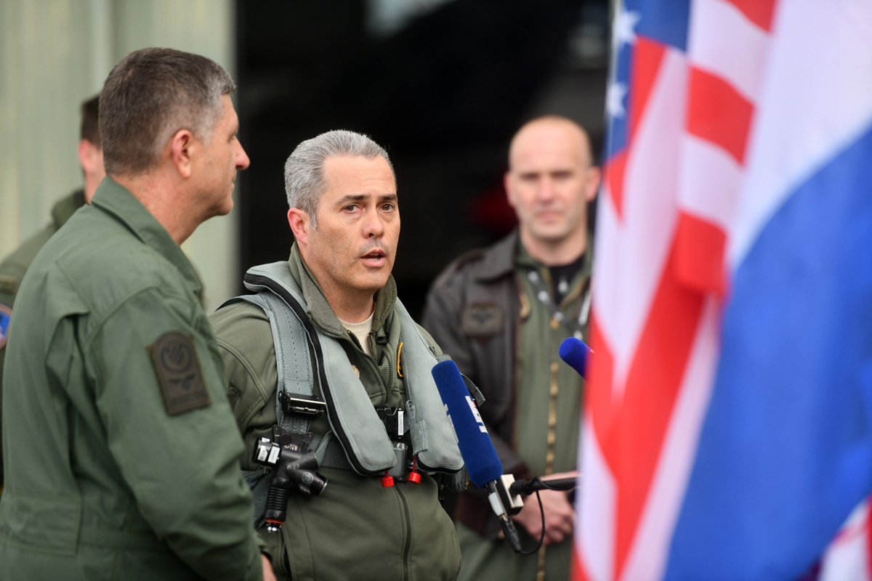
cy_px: 290
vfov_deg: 6.9
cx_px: 436
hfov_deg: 10.3
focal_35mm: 200
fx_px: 4844
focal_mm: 200
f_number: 3.5
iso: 250
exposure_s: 1/800
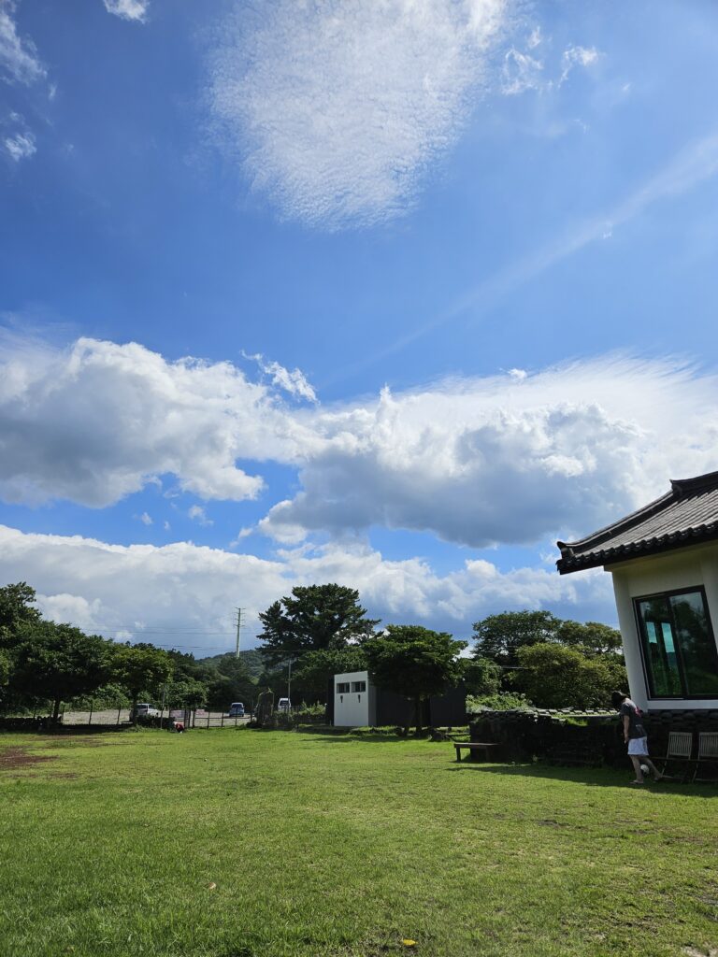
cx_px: 359
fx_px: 636
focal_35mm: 23
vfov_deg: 73.9
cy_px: 478
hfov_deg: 58.9
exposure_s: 1/6354
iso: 25
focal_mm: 5.4
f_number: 1.8
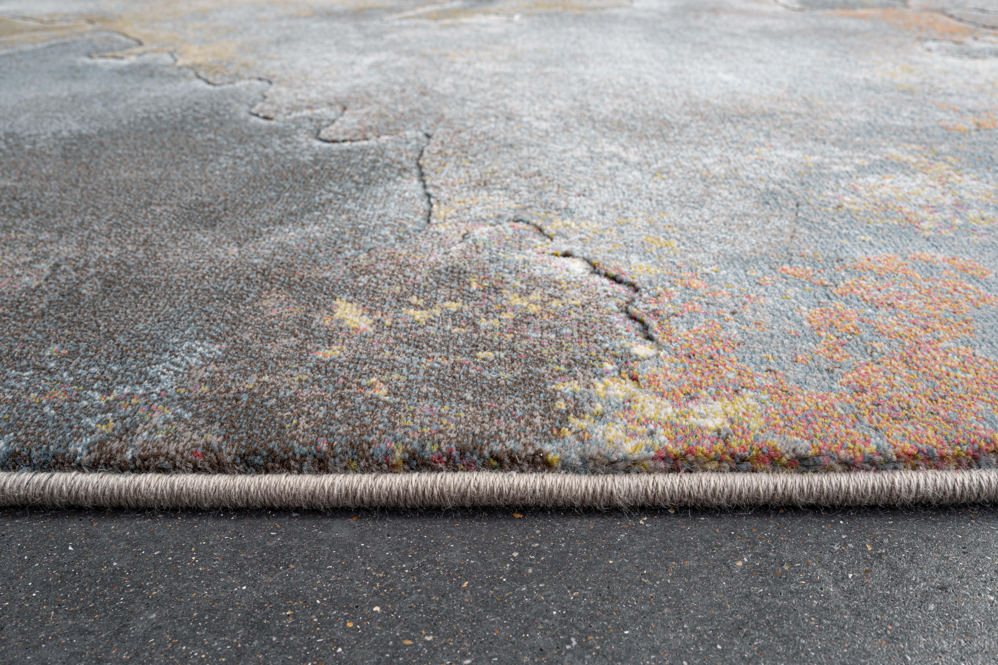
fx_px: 970
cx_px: 499
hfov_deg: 54.4
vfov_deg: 37.9
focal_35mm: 35
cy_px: 332
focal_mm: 35
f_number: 16
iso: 64
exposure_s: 1/1.25
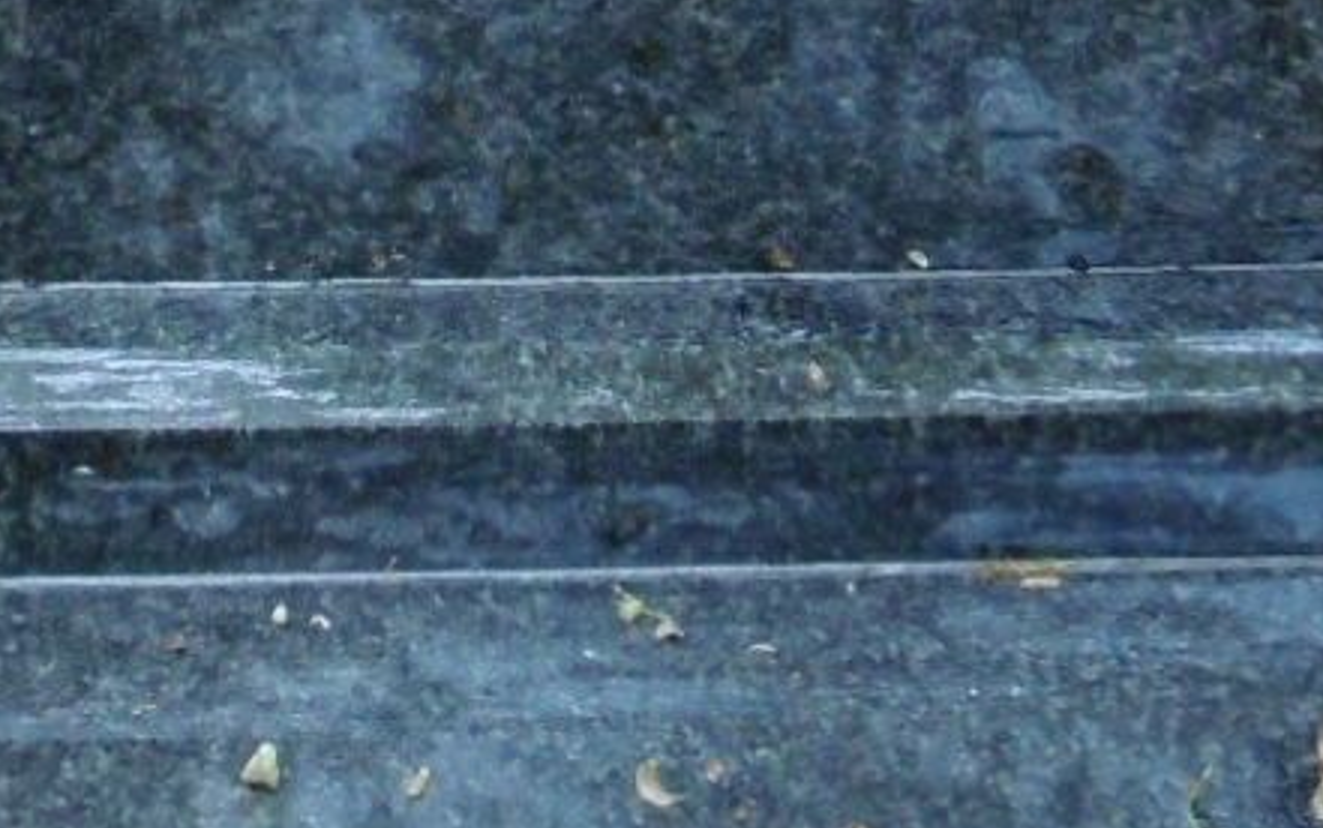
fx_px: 9054
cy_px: -921
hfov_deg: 8.4
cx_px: 420
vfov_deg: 5.1
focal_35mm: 251
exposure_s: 1/60
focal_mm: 9.2
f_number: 4
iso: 250
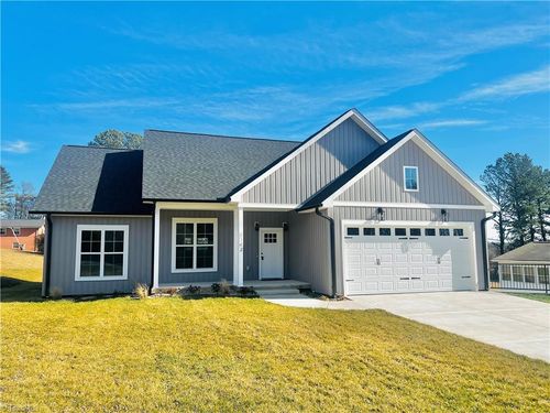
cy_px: 206
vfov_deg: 53.1
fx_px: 413
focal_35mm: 26
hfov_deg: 67.3
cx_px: 275
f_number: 1.5
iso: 50
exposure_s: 1/3831
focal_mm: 5.7
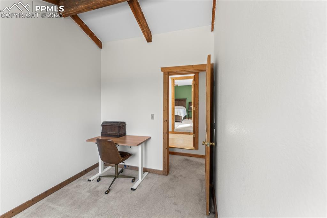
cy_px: 109
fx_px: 127
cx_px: 164
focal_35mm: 14
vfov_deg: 81.2
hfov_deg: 104.3
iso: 800
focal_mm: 14
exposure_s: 1/5
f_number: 8
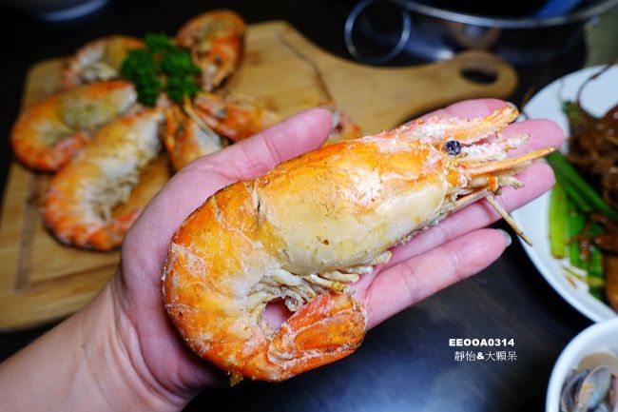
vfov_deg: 53.1
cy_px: 206
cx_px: 309
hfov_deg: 73.8
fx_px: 412
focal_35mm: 24
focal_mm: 8.8
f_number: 2.8
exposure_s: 1/30
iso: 125
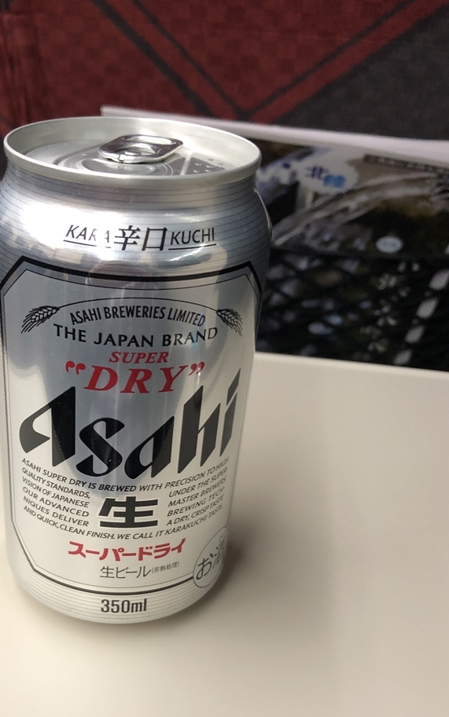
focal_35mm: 39
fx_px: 763
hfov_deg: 32.4
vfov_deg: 49.8
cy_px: 455
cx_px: 142
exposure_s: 1/15
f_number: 1.8
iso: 50
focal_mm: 3.99
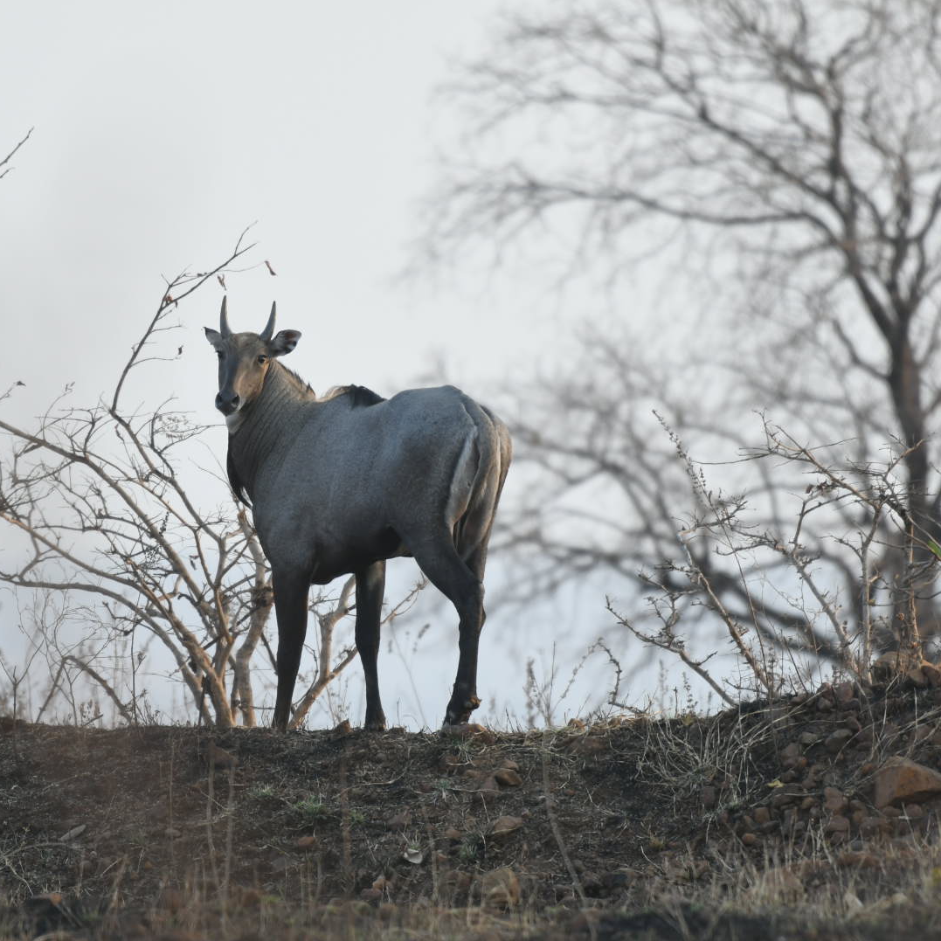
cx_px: 377
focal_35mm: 805
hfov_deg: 2.2
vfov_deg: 2.2
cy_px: 470
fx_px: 24758
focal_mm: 420
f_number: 5.6
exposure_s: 1/250
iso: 500
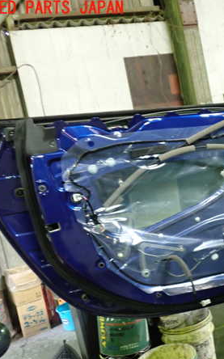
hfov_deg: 28.2
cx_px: 219
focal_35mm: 43
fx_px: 421
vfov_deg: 46.2
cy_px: 180
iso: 400
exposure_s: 1/30
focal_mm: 5.4
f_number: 2.3
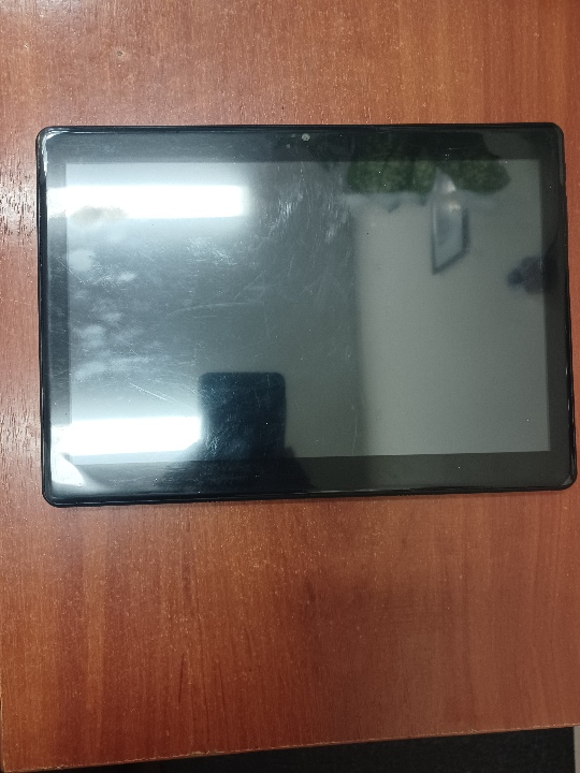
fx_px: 559
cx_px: 290
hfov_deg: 54.9
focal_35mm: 25
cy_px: 386
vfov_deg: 69.4
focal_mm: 4.6
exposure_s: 1/33.3
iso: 400
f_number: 1.8
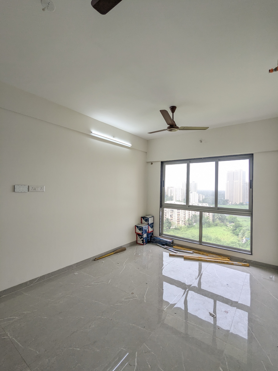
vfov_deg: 94.5
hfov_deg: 78.1
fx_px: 171
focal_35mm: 16
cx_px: 139
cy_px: 186
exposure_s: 1/145
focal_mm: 2.35
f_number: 2.2
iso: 51
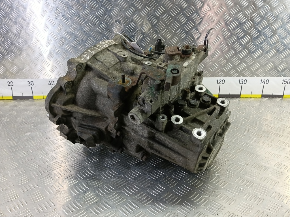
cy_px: 108
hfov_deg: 73.9
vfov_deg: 58.9
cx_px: 145
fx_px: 193
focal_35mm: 23
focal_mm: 4.11
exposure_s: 1/50
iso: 213
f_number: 1.6
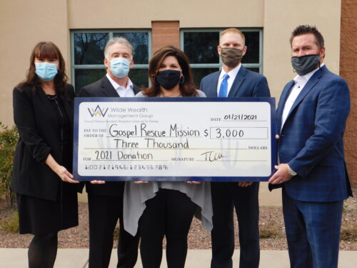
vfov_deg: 32.2
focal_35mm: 45
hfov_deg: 42.1
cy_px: 134
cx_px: 178
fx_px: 464
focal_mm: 8
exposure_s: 1/400
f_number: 3.7
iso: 125
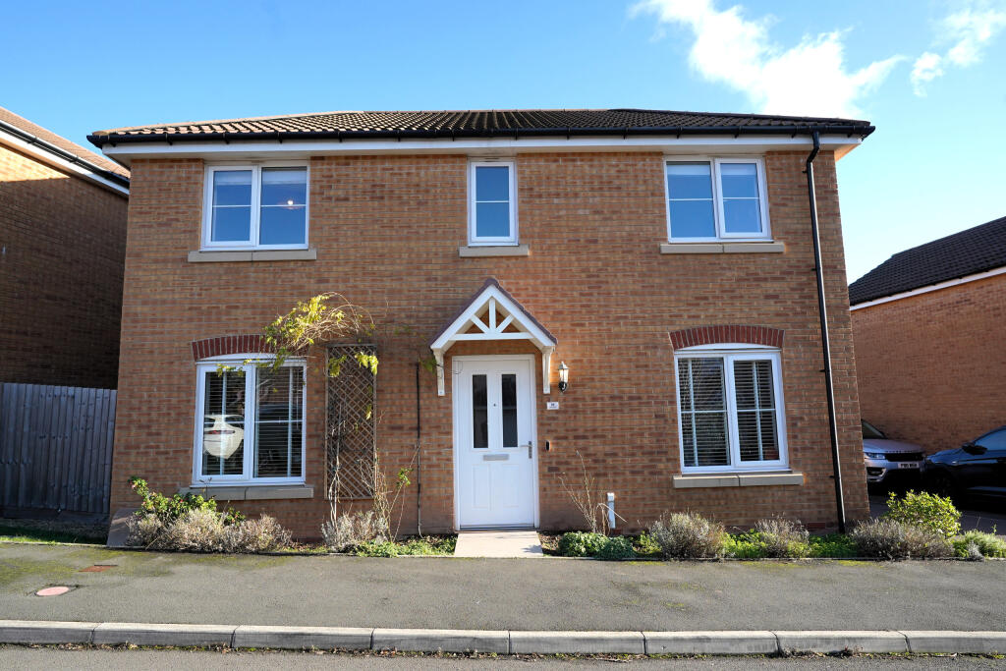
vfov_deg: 59.5
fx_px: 587
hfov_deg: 81.2
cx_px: 503
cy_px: 336
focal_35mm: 21
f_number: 5.6
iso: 1000
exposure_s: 1/1250
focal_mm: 21
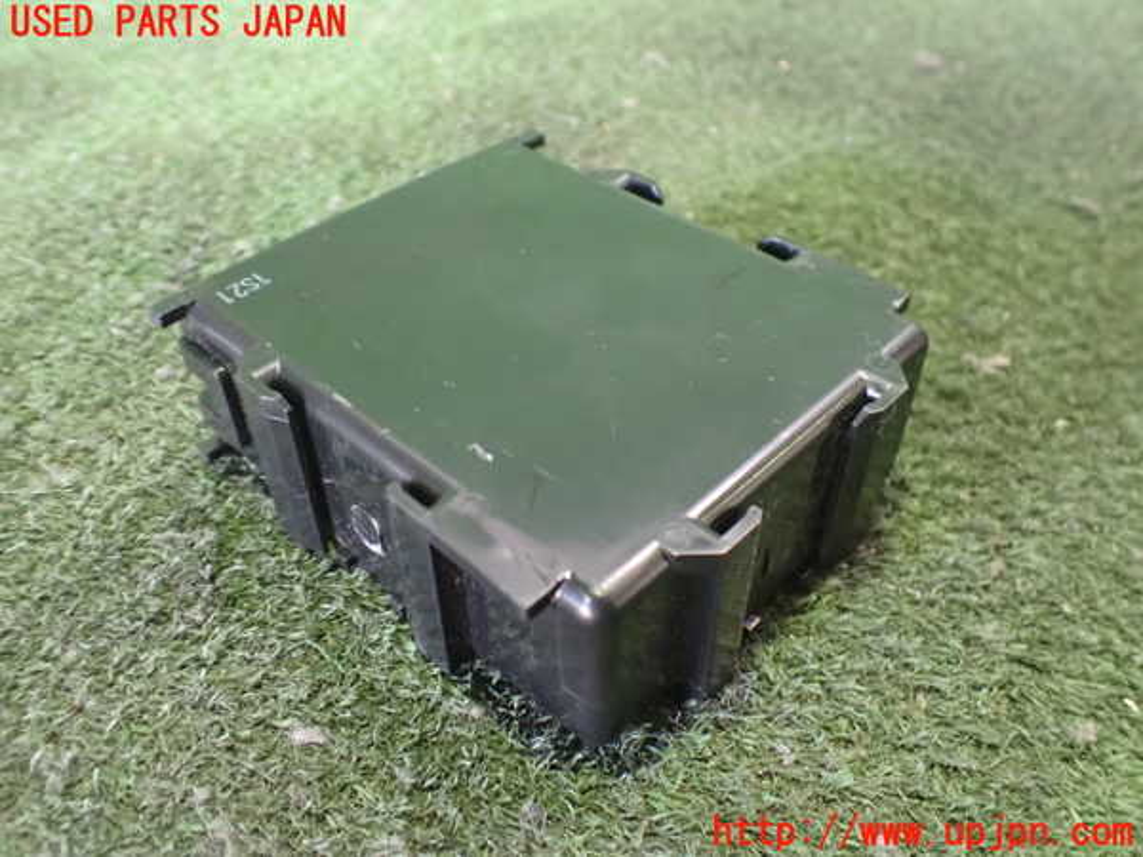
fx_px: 991
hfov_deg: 60.0
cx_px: 572
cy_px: 428
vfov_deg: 46.8
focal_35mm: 30
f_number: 2.3
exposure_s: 1/30
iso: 1250
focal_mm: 5.4
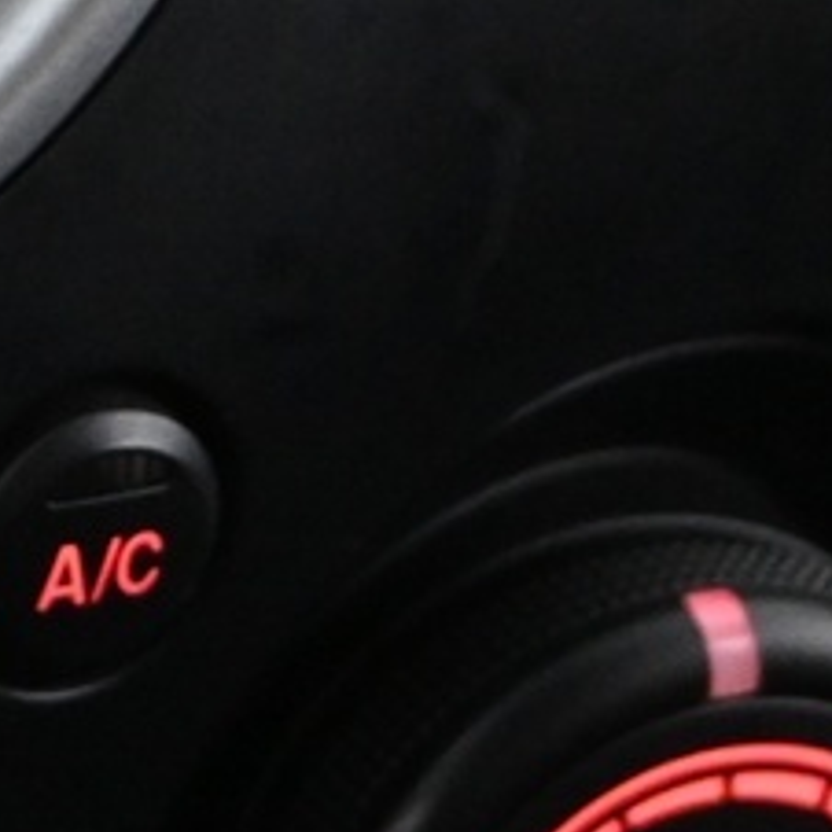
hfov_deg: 9.0
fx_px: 4855
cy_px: -733
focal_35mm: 179
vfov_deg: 9.3
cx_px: -1023
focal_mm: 19.5
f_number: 3.8
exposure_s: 1/30
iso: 3200
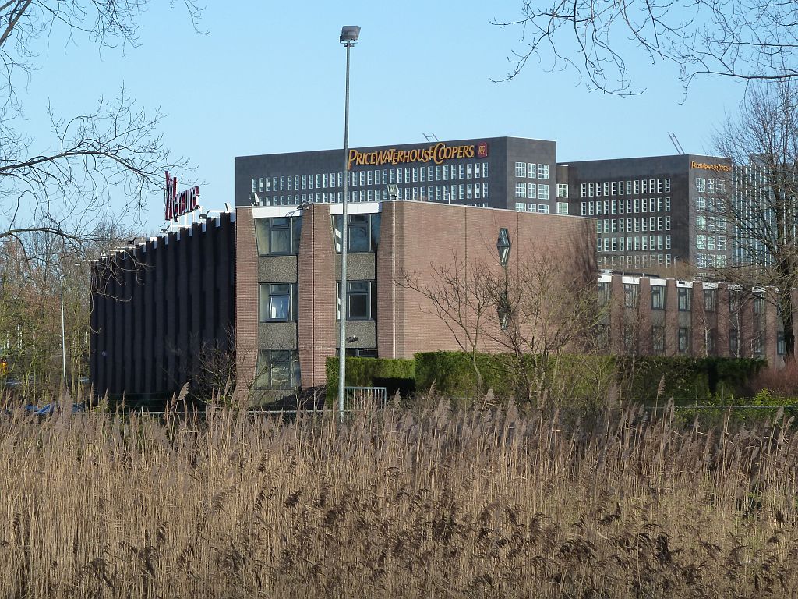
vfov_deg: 10.8
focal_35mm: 137
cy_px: 300
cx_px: 399
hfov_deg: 14.4
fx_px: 3158
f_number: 4.5
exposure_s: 1/320
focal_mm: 22.5
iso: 125
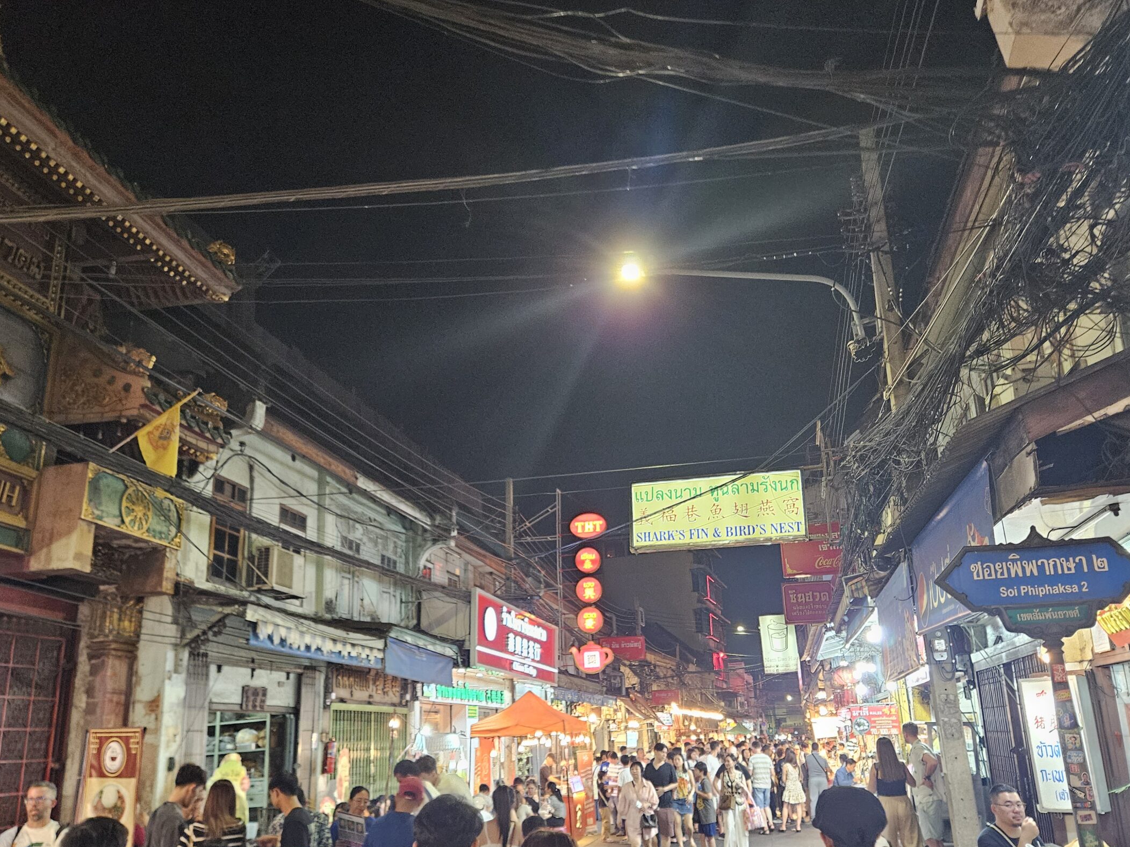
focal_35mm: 28
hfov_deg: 63.4
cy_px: 481
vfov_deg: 49.6
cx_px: 593
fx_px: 914
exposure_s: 1/50
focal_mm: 5.4
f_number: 1.8
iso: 640
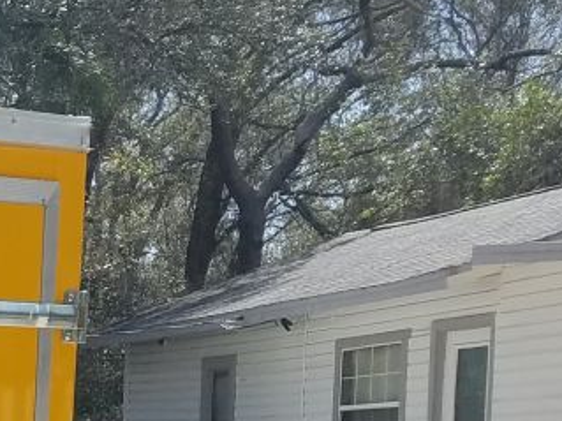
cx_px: -648
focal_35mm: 114
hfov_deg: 13.9
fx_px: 1850
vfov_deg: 12.4
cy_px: 599
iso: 50
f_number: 1.7
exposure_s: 1/1836
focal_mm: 4.2
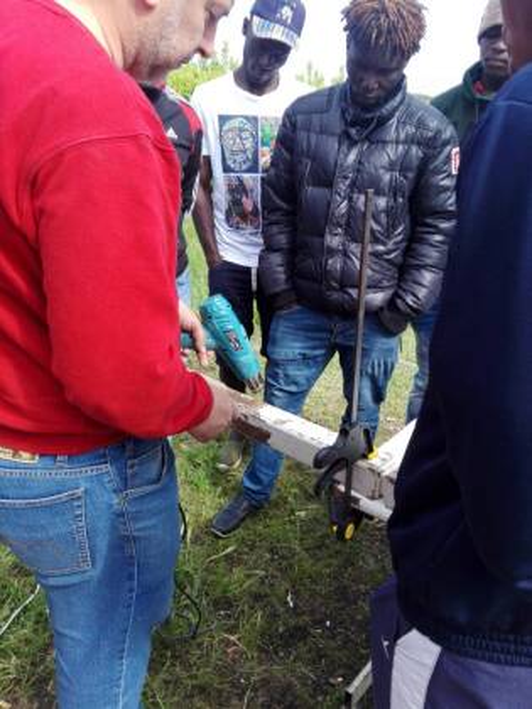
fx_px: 553
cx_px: 266
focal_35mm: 27
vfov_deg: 65.3
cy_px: 354
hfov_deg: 51.4
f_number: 2
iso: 100
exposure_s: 1/465
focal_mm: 3.68
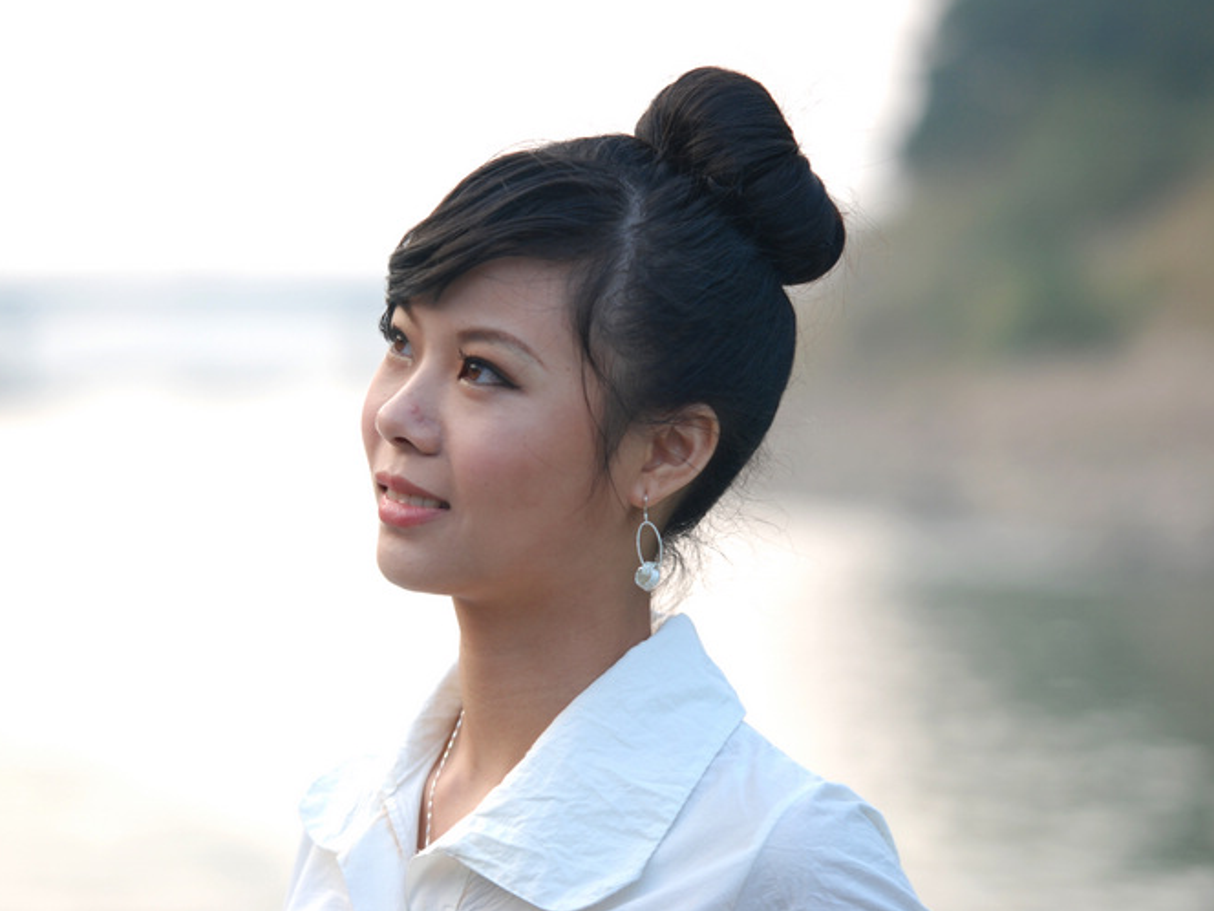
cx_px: 541
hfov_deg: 12.1
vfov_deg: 9.1
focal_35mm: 163
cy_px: 456
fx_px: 5716
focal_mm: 100
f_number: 3.2
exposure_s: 1/160
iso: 200
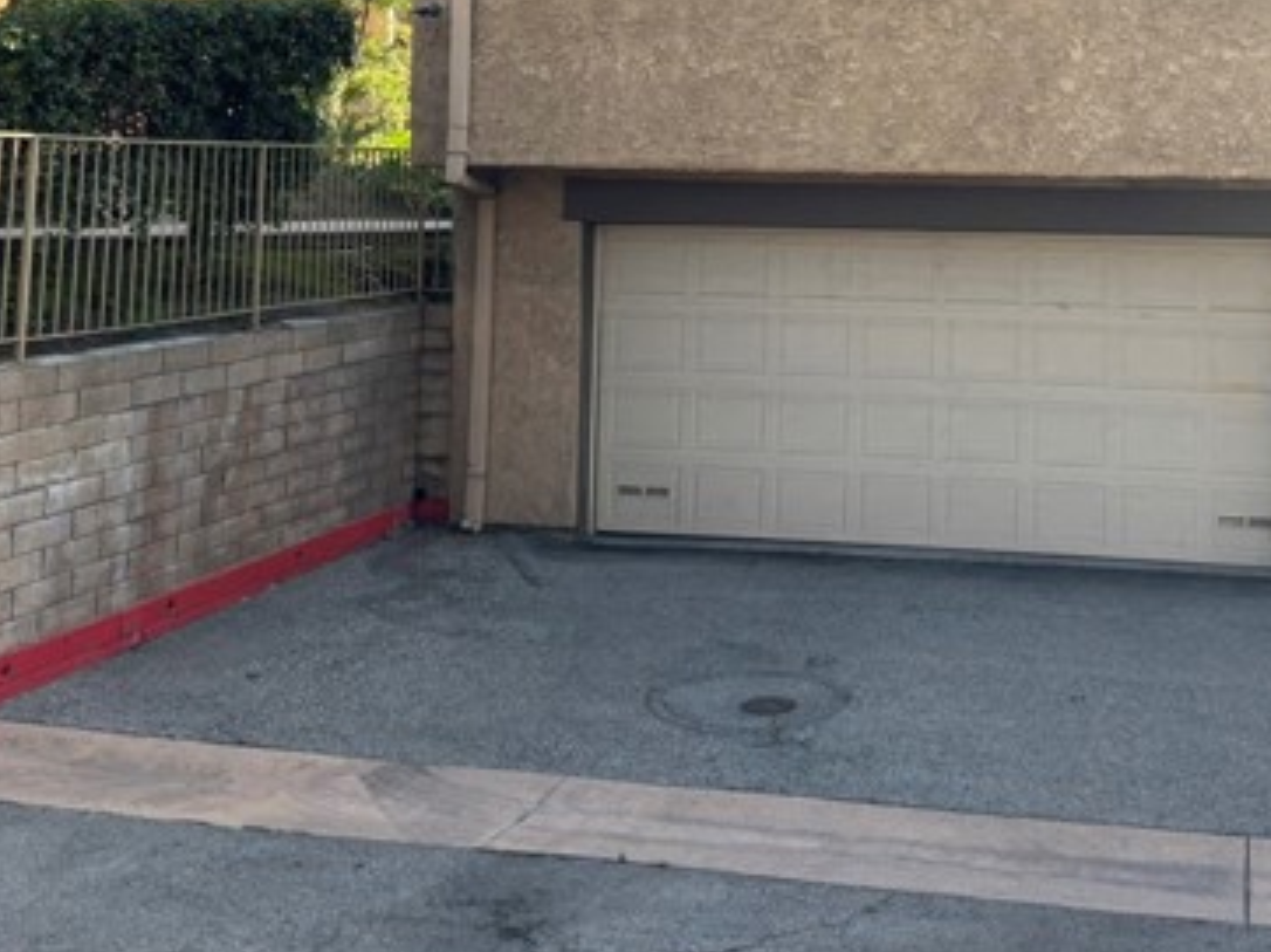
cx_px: 973
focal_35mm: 46
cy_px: 151
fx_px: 1688
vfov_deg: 30.5
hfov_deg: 40.0
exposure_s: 1/752
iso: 50
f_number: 1.6
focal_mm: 5.96
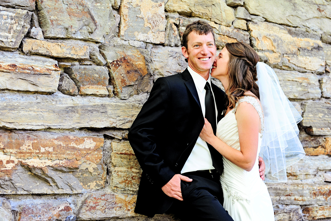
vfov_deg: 24.2
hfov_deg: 35.7
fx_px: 515
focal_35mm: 56
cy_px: 110
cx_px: 166
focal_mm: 56
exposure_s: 1/60
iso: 400
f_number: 4
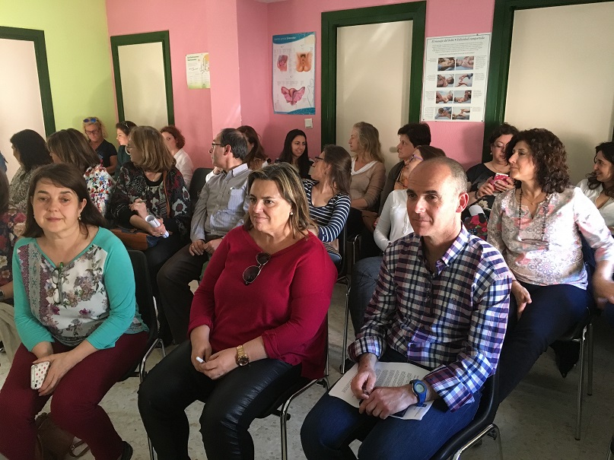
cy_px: 230
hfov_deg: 61.7
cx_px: 307
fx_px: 514
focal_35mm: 29
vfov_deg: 48.2
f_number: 2.2
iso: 200
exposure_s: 1/25
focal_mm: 4.15
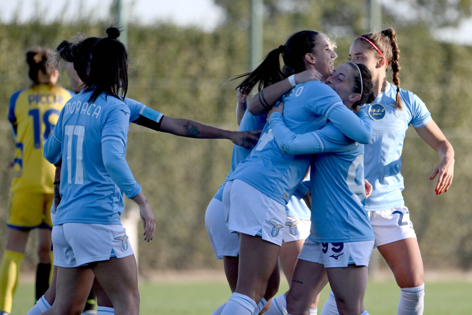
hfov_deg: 7.1
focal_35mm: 290
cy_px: 158
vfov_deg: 4.7
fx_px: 3802
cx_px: 236
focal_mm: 290
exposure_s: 1/2500
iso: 800
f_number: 4
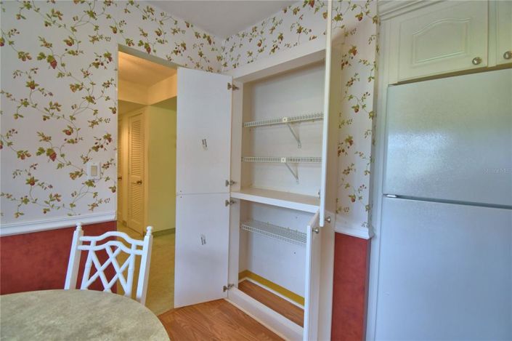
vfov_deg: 77.2
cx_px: 256
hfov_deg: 100.4
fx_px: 213
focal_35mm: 15
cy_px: 170
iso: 400
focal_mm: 10
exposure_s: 1/60
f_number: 4.5
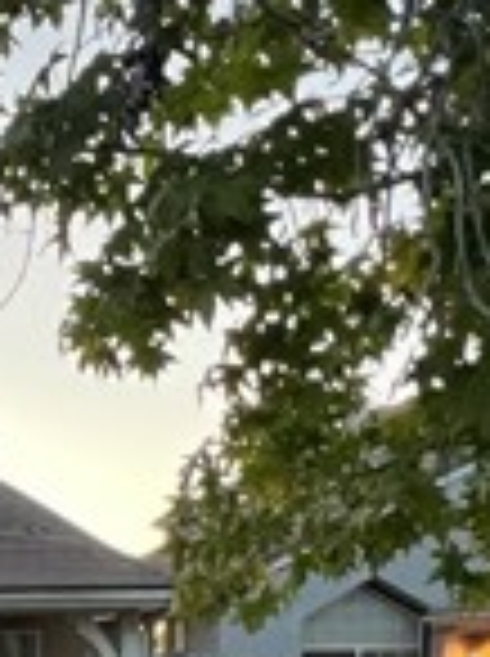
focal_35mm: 57
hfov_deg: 18.0
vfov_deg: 29.8
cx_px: -477
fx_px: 1079
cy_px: 756
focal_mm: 1.57
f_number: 1.8
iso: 320
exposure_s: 1/60
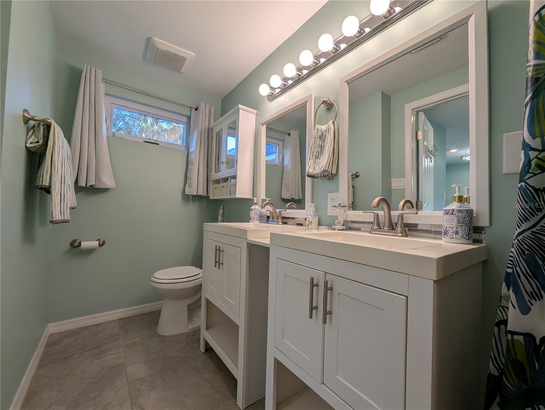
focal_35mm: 13
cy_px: 205
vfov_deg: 90.1
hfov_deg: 106.1
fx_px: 205
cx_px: 272
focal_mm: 1.95
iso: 49
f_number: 2.2
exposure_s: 1/120
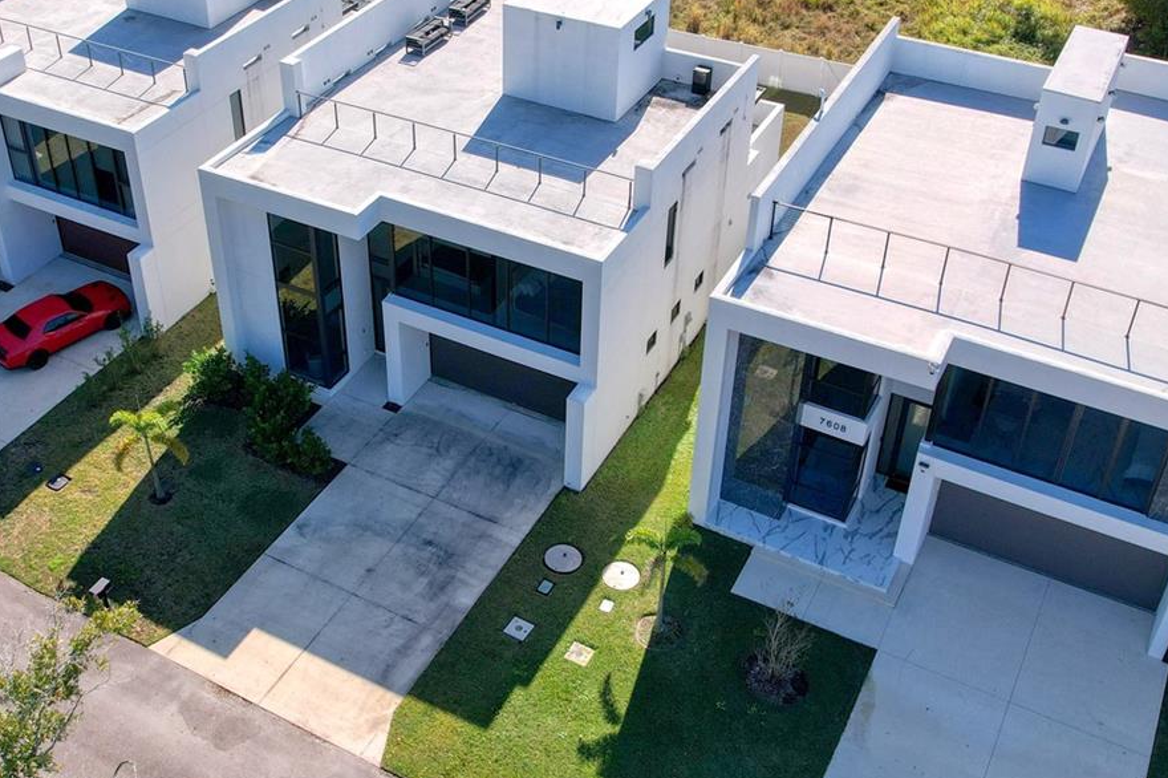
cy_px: 295
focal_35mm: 40
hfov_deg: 48.1
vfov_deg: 33.2
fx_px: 1297
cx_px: 459
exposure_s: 1/60
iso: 110
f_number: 2.8
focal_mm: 8.38
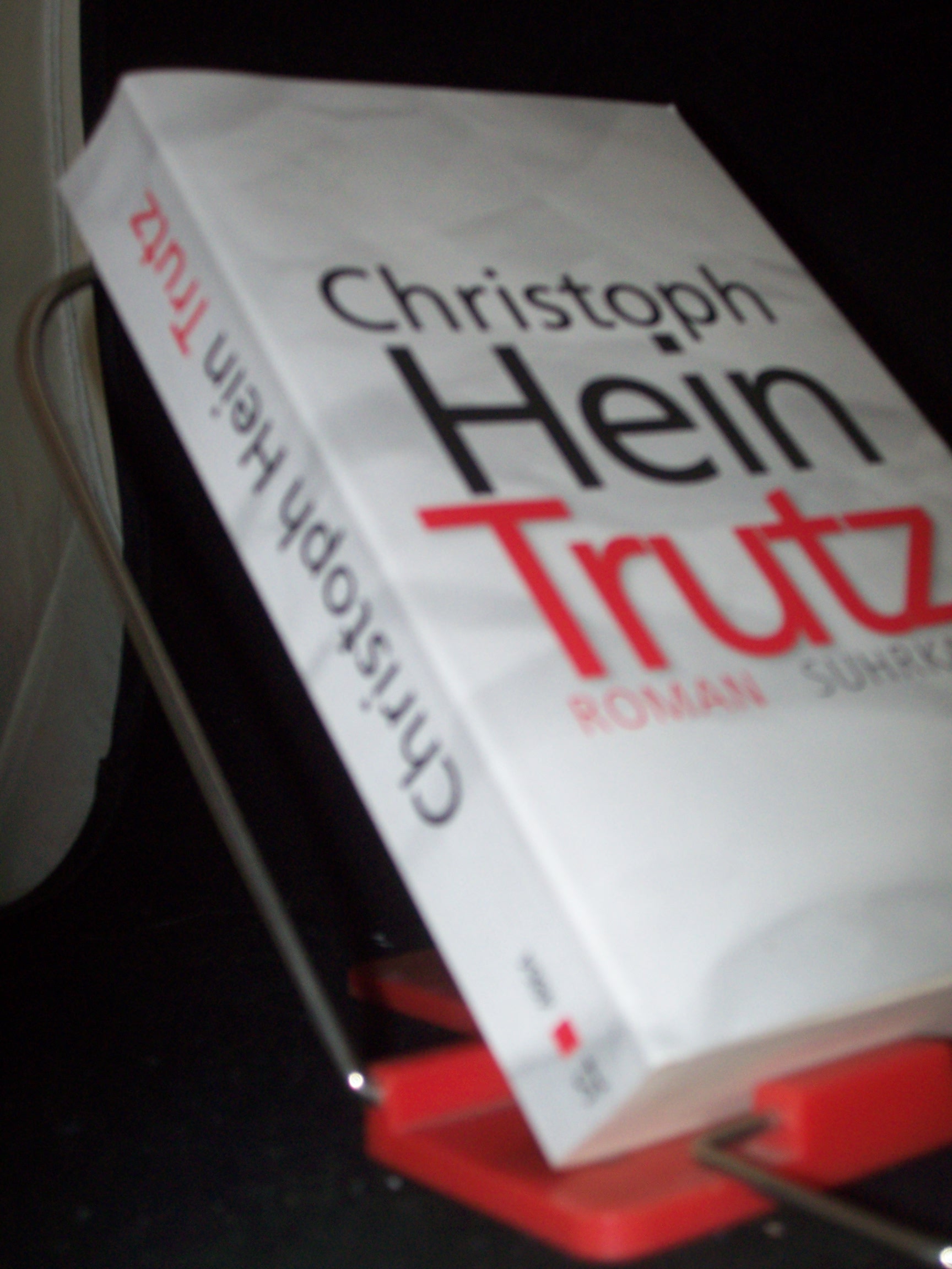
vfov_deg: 36.2
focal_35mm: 53
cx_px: 476
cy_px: 634
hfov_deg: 27.5
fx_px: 1943
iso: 160
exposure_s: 1/80
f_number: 3.2
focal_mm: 8.7
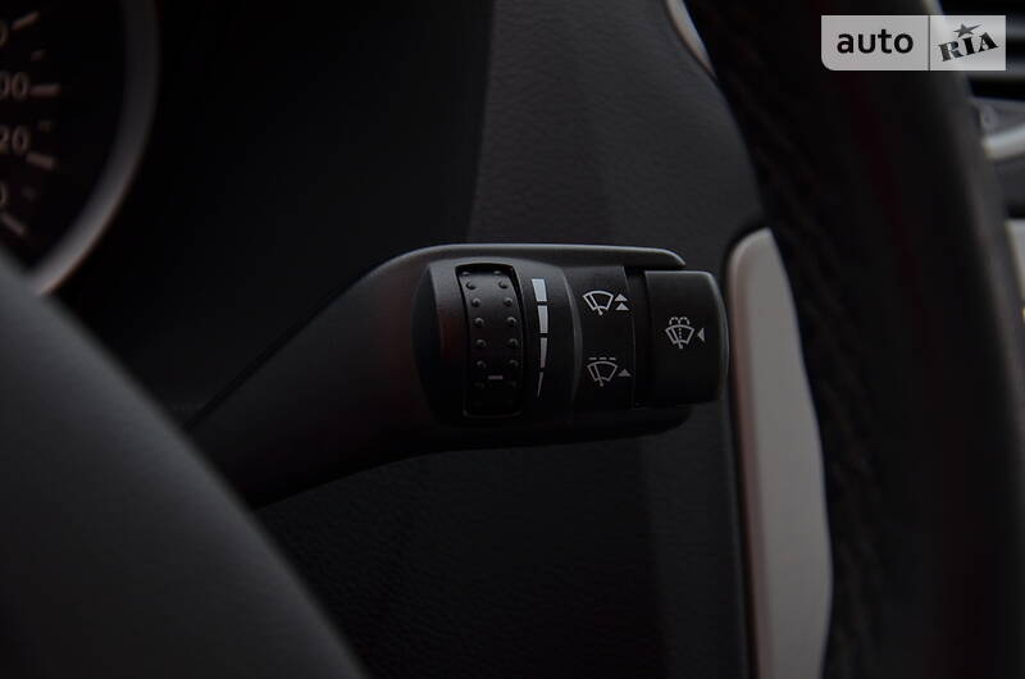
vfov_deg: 14.6
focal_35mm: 93
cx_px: 512
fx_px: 2643
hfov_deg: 22.0
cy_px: 340
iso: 200
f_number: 5.6
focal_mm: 62
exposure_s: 1/30
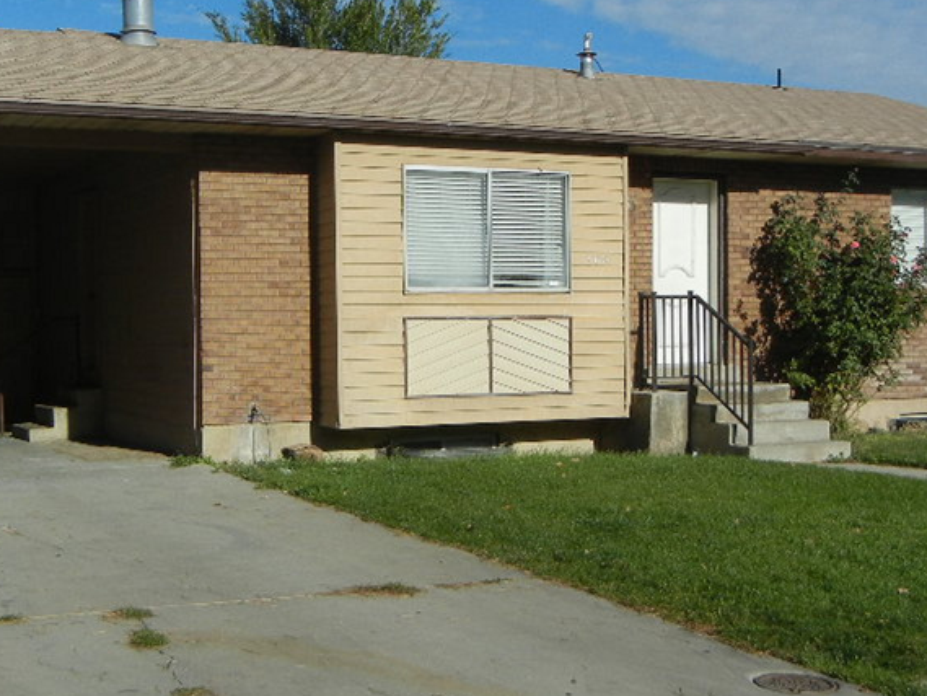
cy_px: 380
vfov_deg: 27.0
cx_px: 368
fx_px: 1446
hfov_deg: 35.4
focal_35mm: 54
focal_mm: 5.4
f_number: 7
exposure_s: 1/836
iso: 160
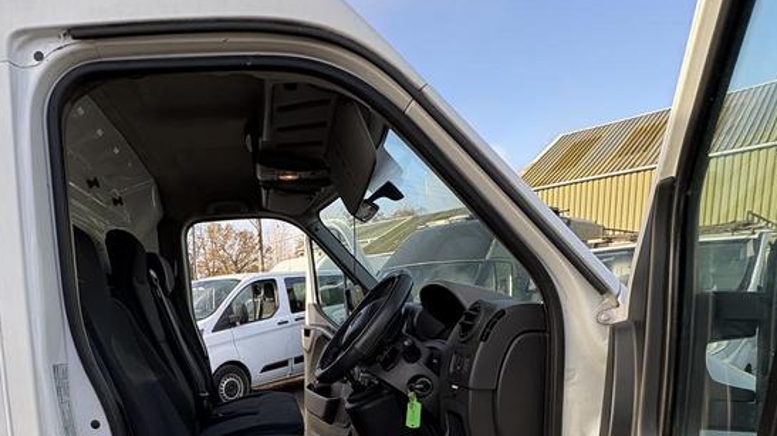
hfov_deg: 72.4
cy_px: 402
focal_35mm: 25
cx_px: 274
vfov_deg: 41.8
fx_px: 515
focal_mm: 2.22
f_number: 2.2
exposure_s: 1/191
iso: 50
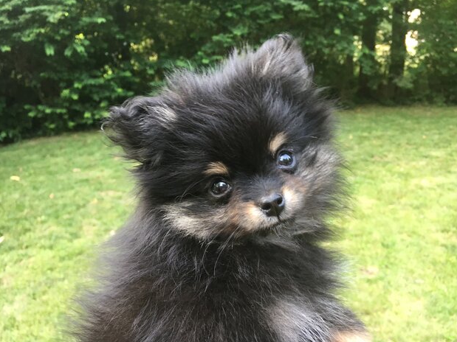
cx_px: 235
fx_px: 396
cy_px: 171
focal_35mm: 30
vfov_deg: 46.8
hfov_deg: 60.0
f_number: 2.2
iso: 40
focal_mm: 4.15
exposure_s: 1/30
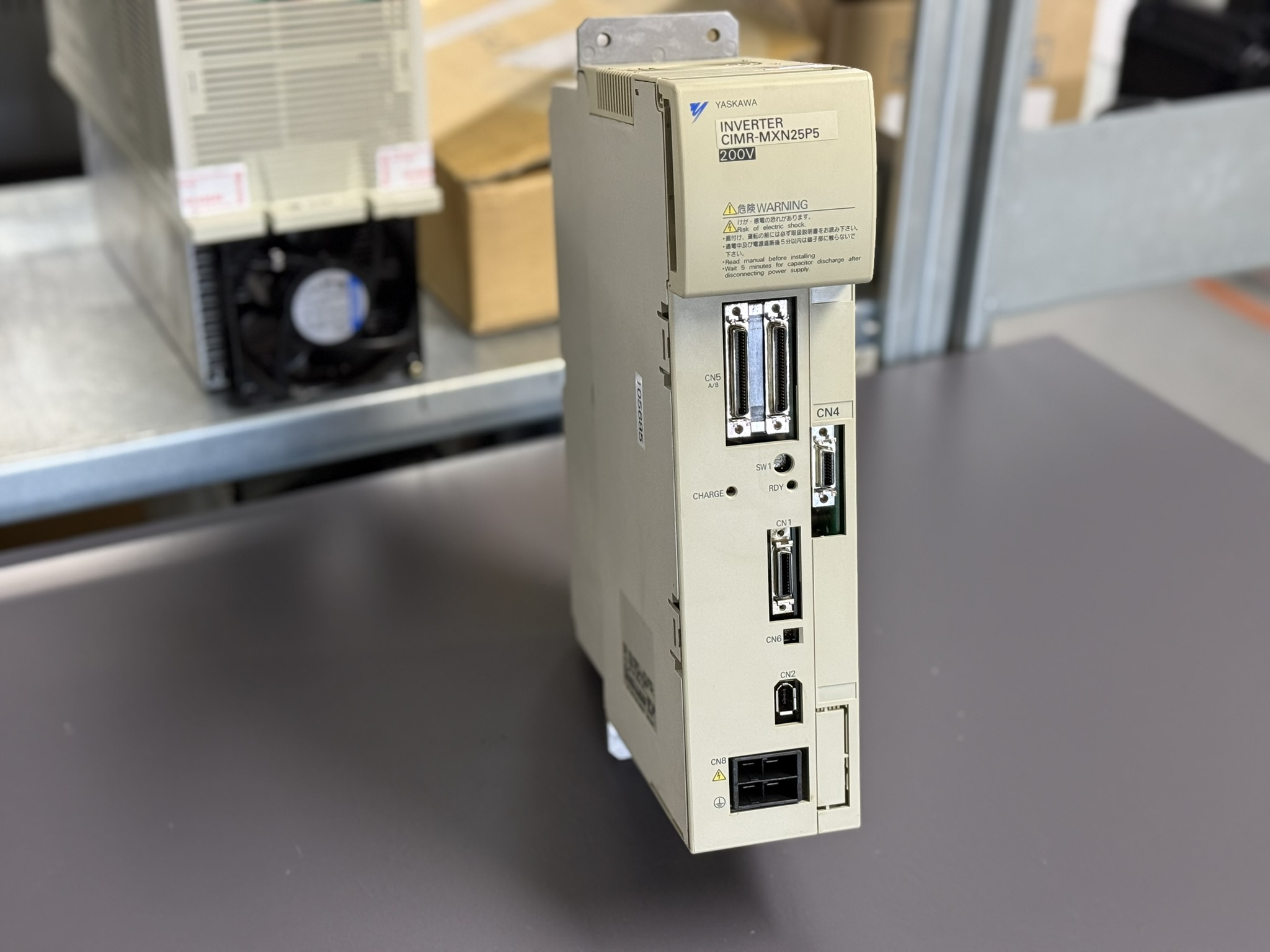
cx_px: 635
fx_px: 1761
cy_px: 476
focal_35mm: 48
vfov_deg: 30.3
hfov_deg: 39.7
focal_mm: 6.76
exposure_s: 1/50
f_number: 1.78
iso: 250
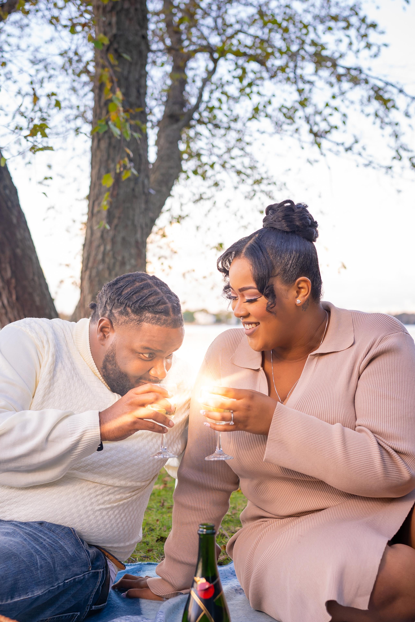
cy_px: 389
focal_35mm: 54
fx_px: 934
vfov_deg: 36.7
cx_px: 179
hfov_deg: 25.0
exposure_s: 1/200
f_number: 2.5
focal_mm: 35
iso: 250
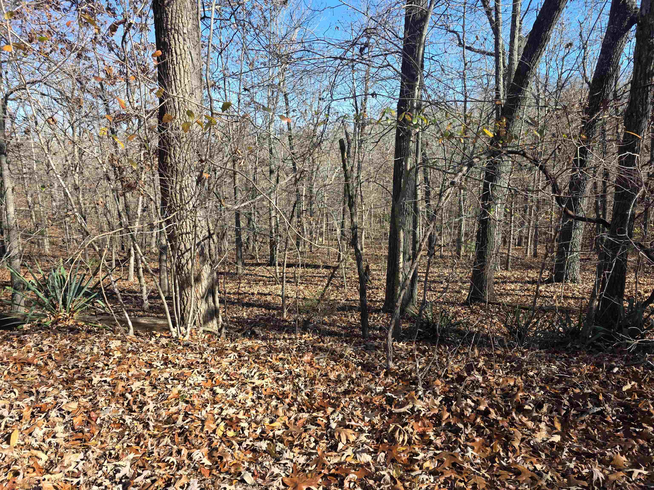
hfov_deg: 73.9
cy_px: 245
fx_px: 435
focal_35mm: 23
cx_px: 327
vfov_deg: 58.9
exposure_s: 1/1395
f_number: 1.7
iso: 80
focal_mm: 6.3
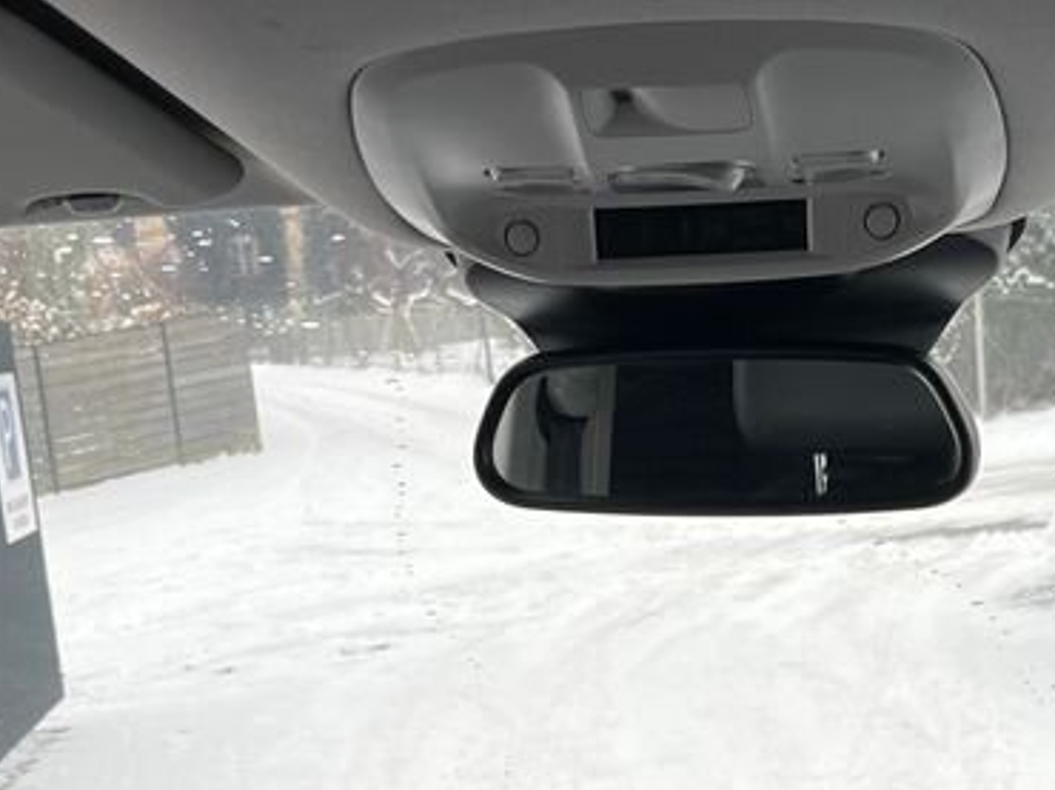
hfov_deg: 26.8
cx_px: 756
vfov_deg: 19.2
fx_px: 2193
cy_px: 958
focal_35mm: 72
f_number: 1.6
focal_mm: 5.1
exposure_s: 1/602
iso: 50
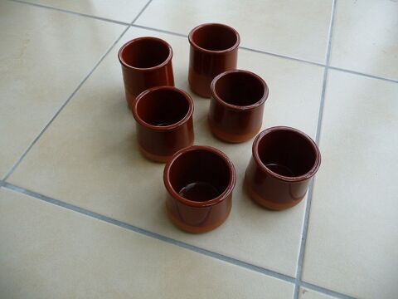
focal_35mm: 28
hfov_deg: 63.4
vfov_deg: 49.7
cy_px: 150
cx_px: 199
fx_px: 322
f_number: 3.3
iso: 100
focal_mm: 4.7
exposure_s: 1/60
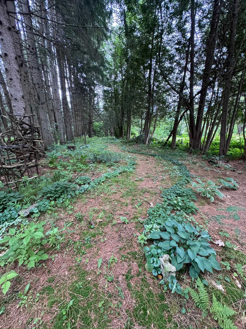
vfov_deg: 102.1
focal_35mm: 14
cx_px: 123
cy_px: 164
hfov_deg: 85.7
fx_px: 133
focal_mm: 2.22
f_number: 2.2
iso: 320
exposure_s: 1/99
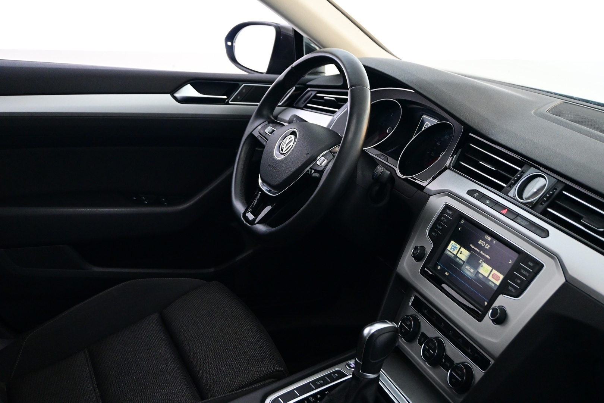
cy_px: 202
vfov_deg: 31.9
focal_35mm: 42
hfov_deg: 46.4
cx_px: 302
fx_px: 705
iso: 4000
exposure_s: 1/50
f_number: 4.5
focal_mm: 28
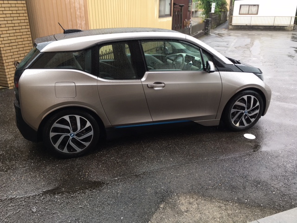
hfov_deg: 61.7
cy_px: 112
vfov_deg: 48.2
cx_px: 148
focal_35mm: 29
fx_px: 249
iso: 32
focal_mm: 4.15
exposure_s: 1/60
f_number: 2.2
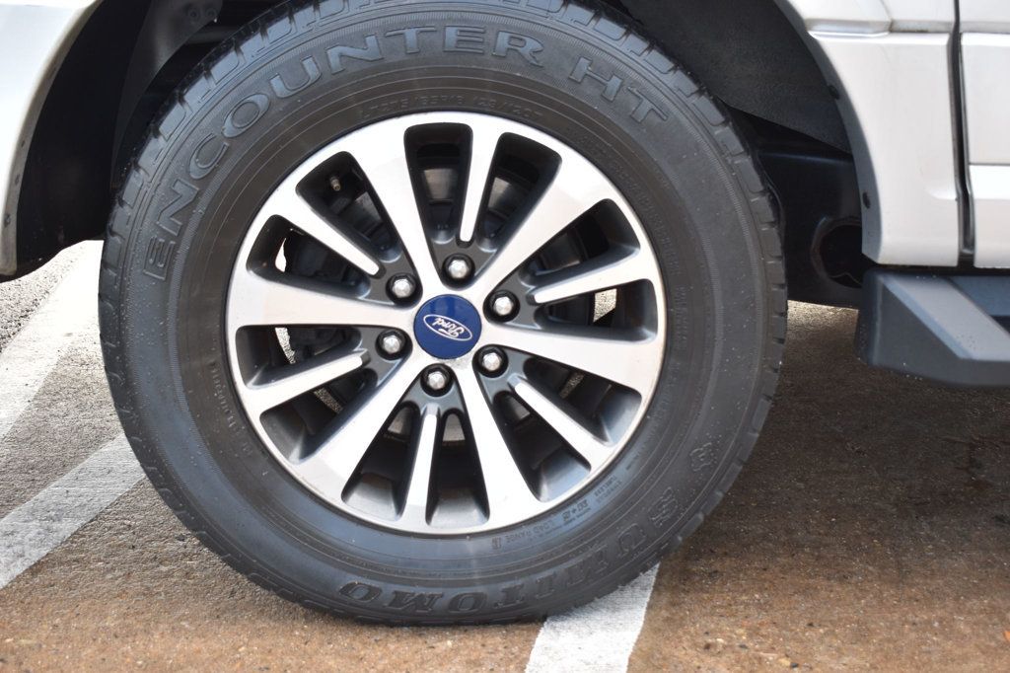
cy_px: 336
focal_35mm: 51
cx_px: 505
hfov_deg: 38.9
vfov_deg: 26.5
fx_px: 1430
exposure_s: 1/100
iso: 400
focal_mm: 34
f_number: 5.6
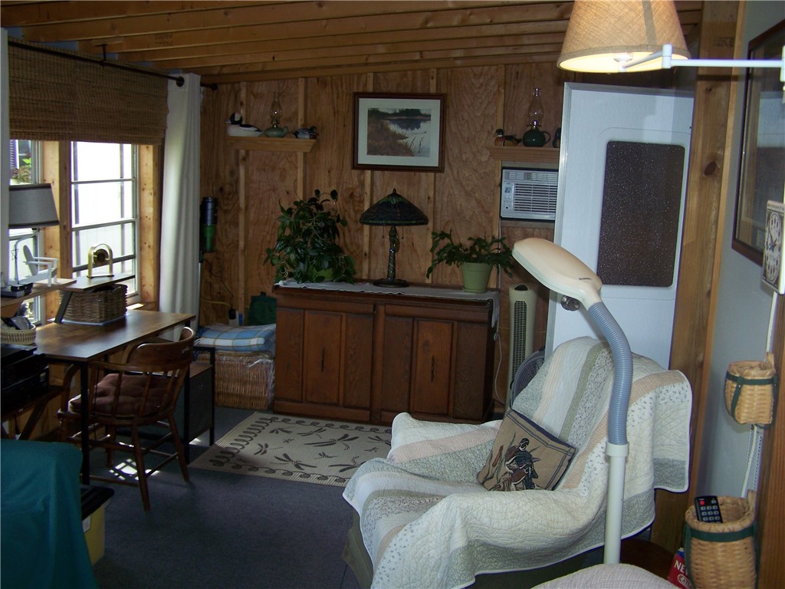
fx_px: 862
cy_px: 294
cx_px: 392
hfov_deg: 49.0
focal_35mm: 38
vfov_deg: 37.7
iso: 80
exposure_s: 1/60
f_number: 2.8
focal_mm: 6.3
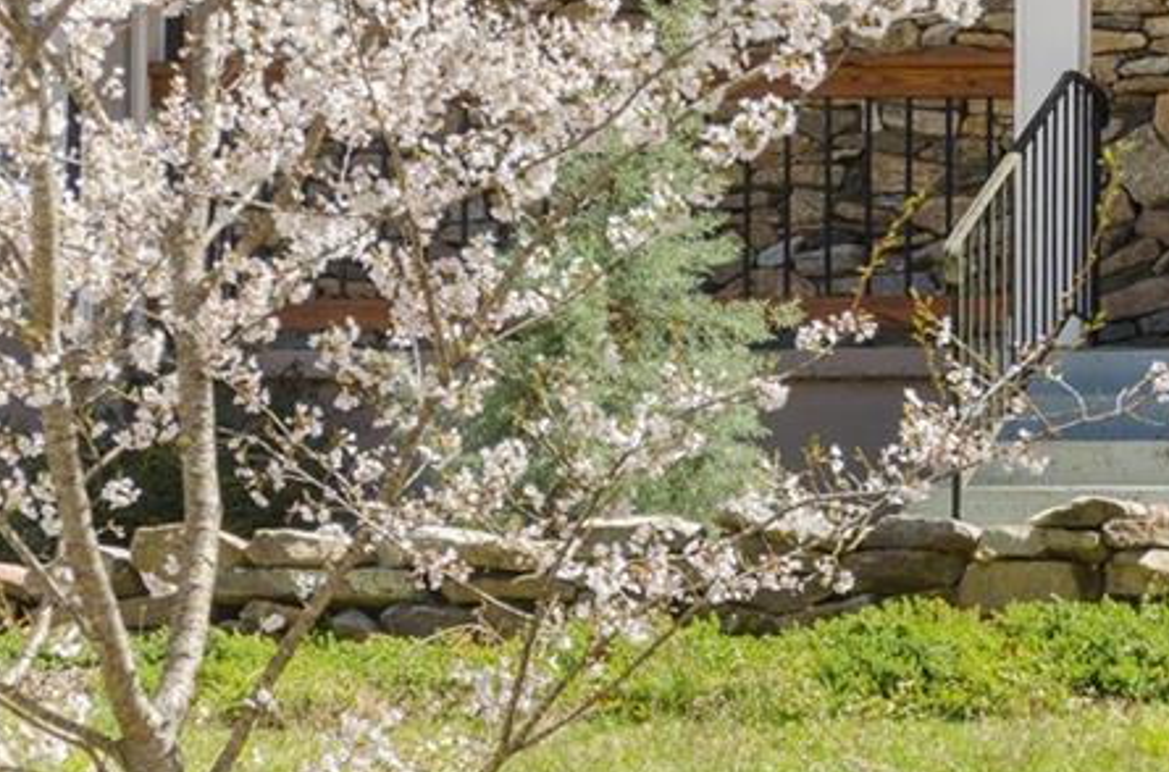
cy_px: -93
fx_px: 8391
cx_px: 1324
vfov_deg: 5.3
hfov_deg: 7.9
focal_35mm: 259
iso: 200
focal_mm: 75
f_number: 7.1
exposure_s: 1/250
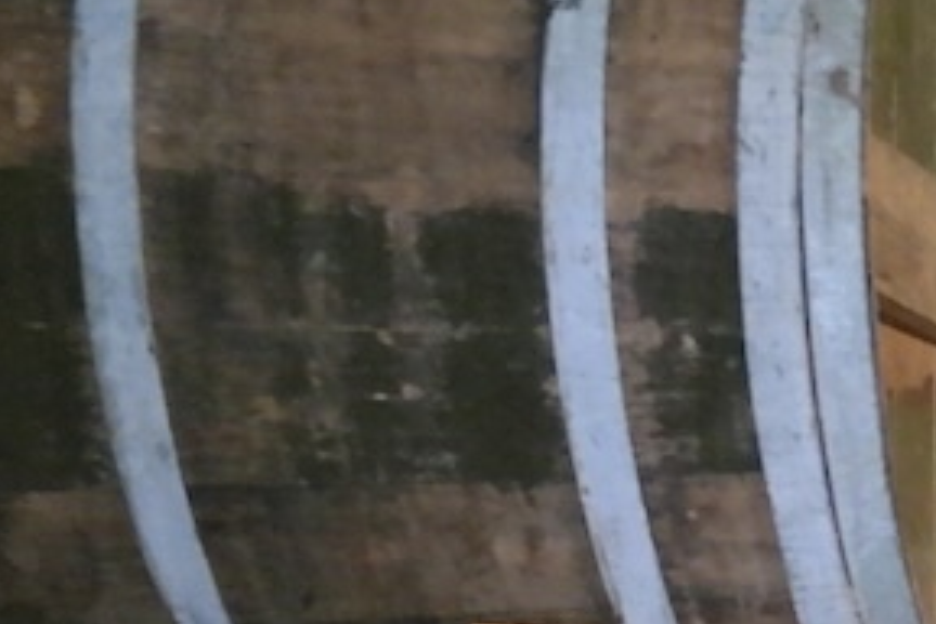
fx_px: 3250
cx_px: 1807
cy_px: 1261
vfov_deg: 10.1
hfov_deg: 14.1
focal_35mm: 125
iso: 1600
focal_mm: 20
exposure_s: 1/40
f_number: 3.5
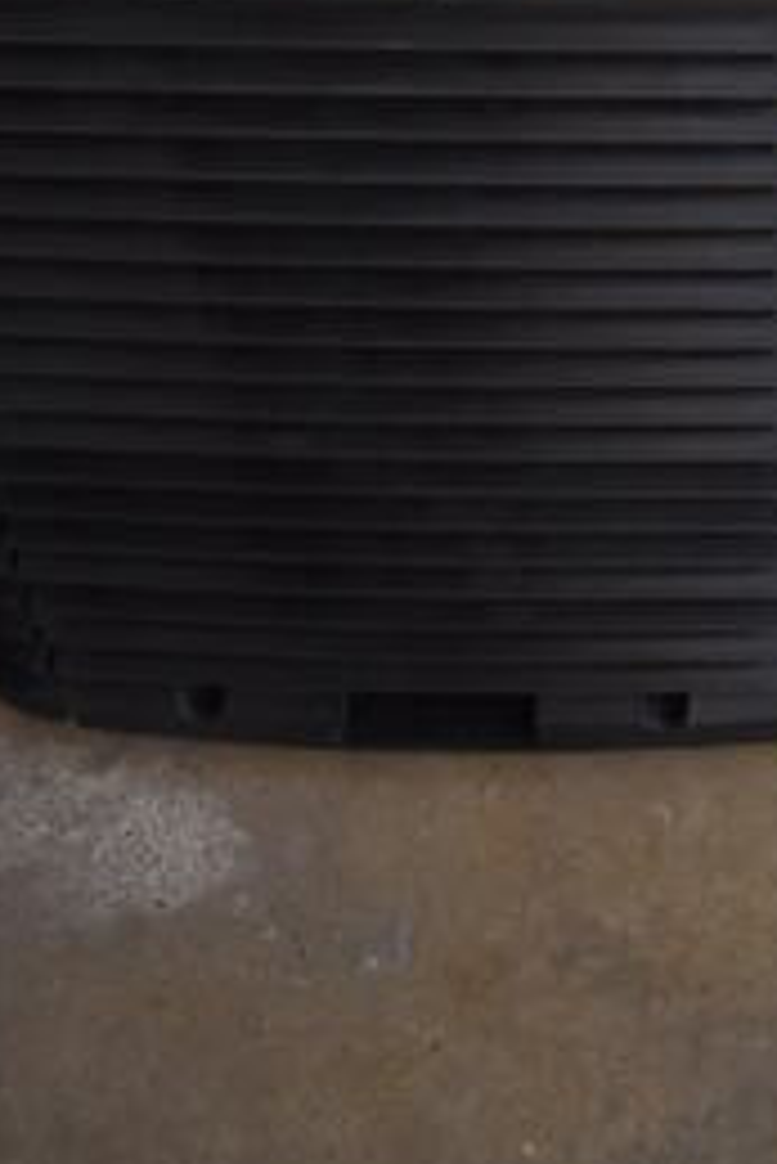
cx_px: 921
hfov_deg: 14.0
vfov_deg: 18.5
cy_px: -672
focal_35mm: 95
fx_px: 3071
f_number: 3.5
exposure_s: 1/125
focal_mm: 18
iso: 800
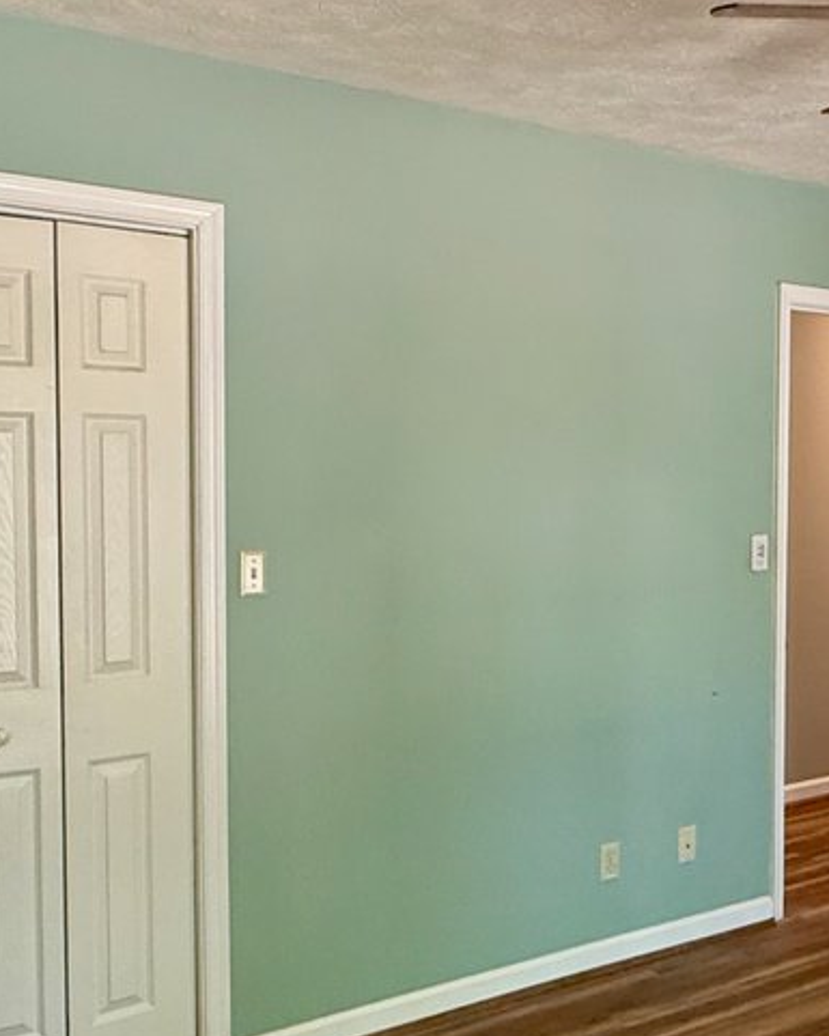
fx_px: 1318
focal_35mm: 43
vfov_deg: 42.9
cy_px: 531
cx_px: 654
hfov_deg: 34.0
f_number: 2.2
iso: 400
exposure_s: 1/120
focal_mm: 2.22
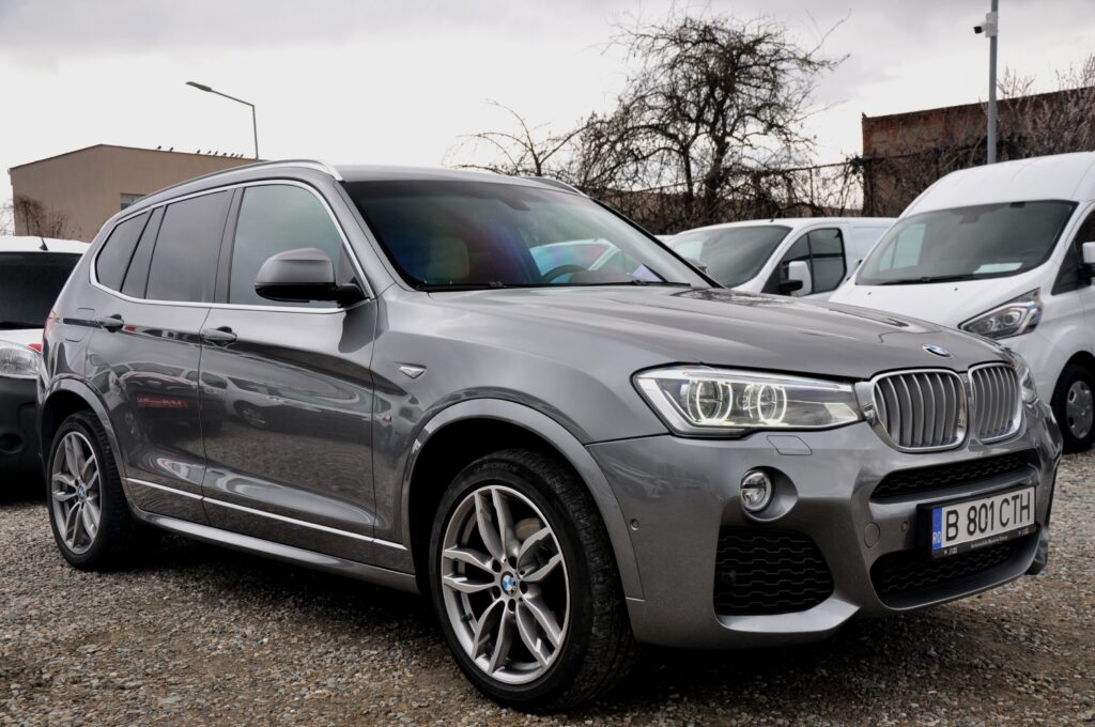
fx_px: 1185
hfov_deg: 49.6
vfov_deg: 34.1
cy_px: 364
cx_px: 548
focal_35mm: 39
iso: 500
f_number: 5.6
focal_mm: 26
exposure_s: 1/125
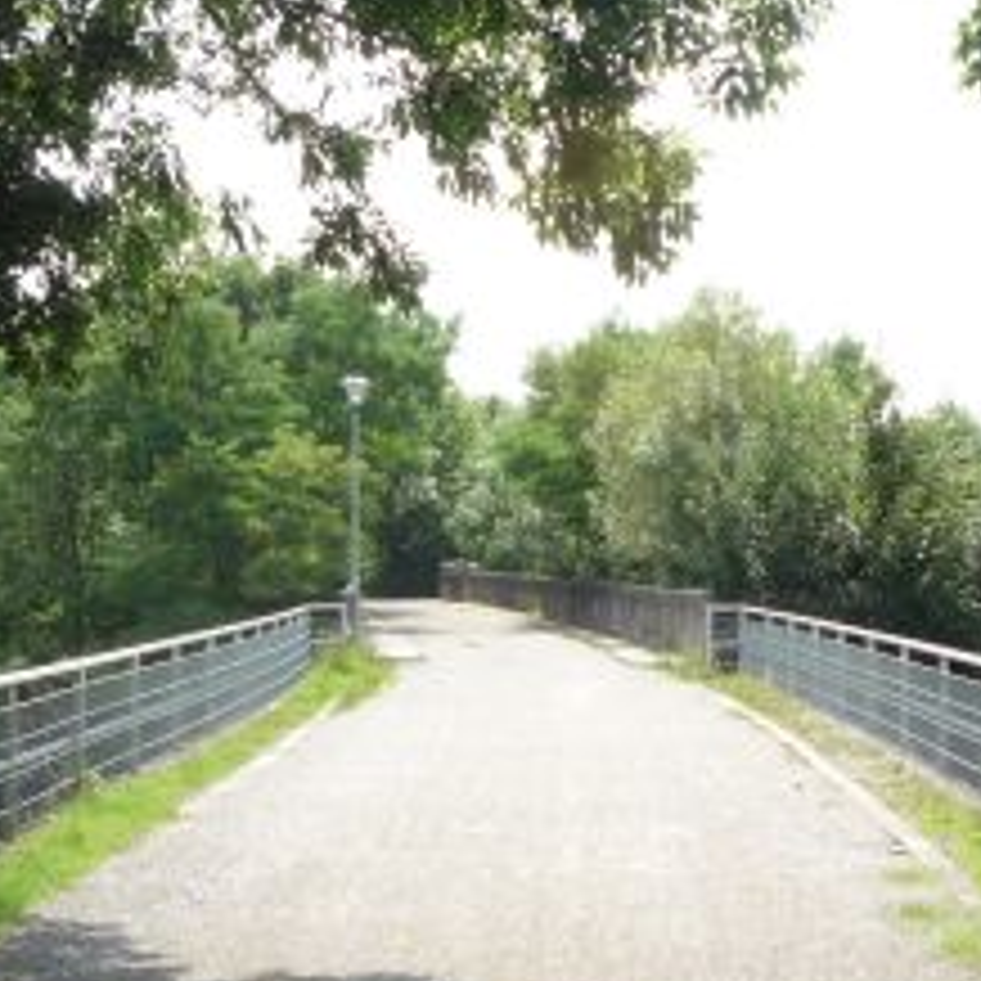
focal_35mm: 74
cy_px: 562
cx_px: 562
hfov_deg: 23.3
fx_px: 2373
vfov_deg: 23.3
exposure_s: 1/320
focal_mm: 5.2
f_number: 4
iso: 100
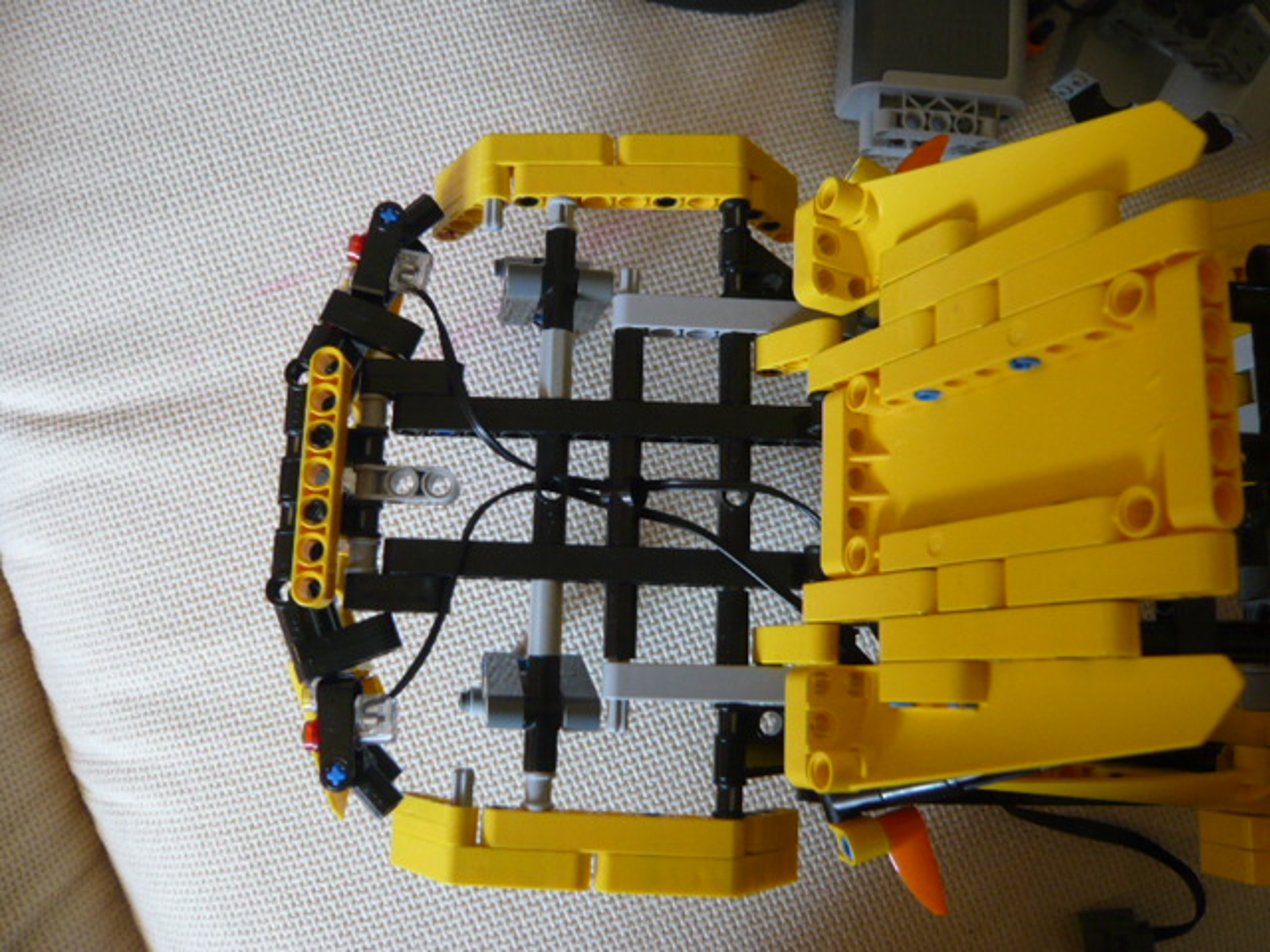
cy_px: 476
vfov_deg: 49.7
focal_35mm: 28
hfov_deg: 63.4
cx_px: 635
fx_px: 1027
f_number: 2.8
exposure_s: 1/30
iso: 125
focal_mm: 4.6
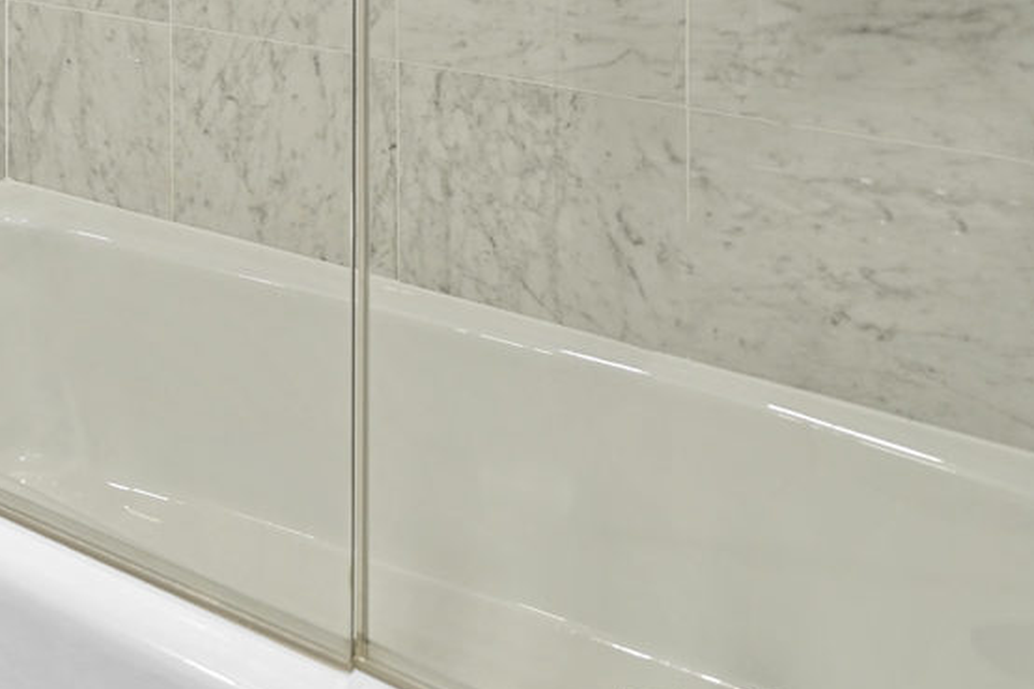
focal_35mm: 38
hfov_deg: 41.2
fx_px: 1091
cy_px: -293
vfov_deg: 26.9
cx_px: -87
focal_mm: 13
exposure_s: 1/6
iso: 320
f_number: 4
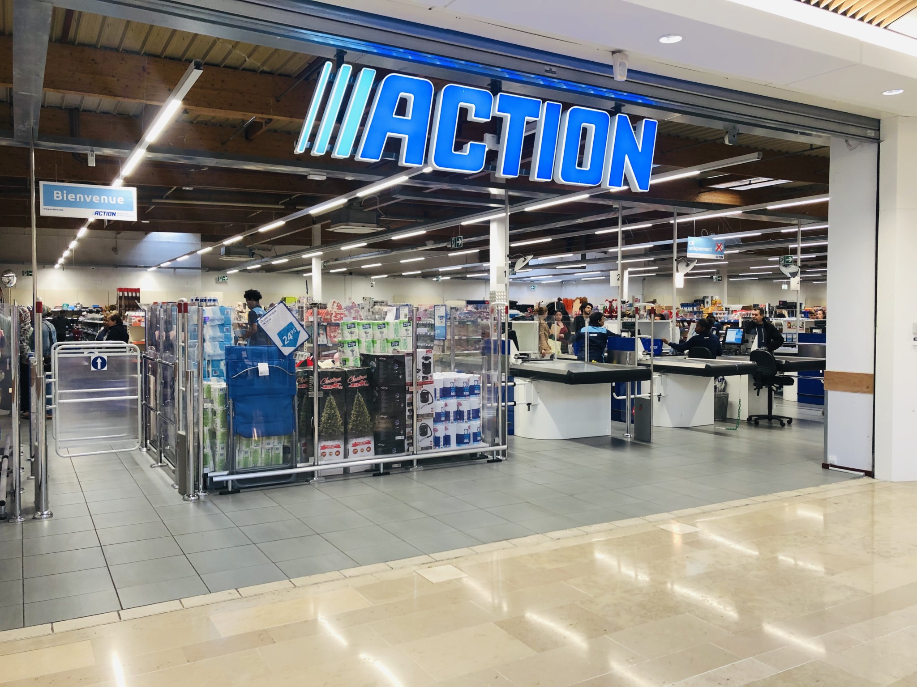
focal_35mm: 28
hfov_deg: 63.4
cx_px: 458
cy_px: 344
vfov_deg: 49.7
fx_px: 742
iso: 32
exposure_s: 1/25
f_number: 1.8
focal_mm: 3.99
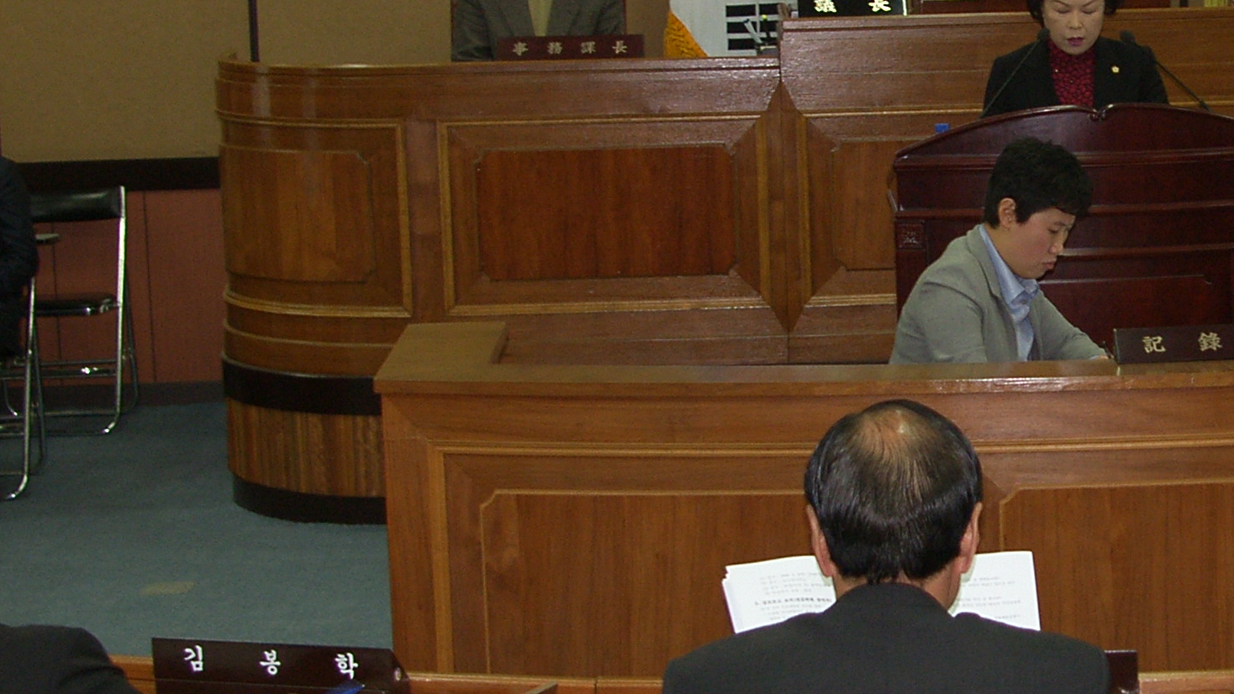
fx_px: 3567
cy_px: 321
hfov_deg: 19.4
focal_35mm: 109
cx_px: 1047
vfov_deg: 11.1
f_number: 2.5
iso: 80
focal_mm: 11.5
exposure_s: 1/50
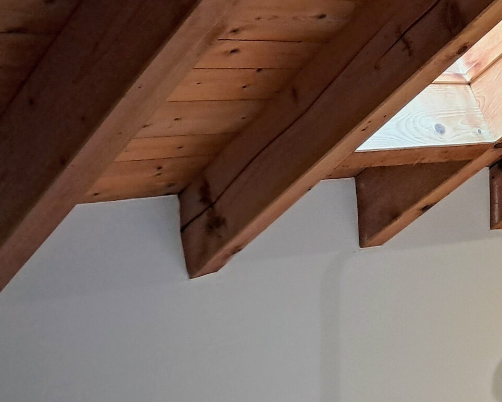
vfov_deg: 21.5
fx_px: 1040
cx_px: 646
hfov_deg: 24.0
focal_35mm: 70
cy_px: 330
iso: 500
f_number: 1.8
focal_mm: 4
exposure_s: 1/50
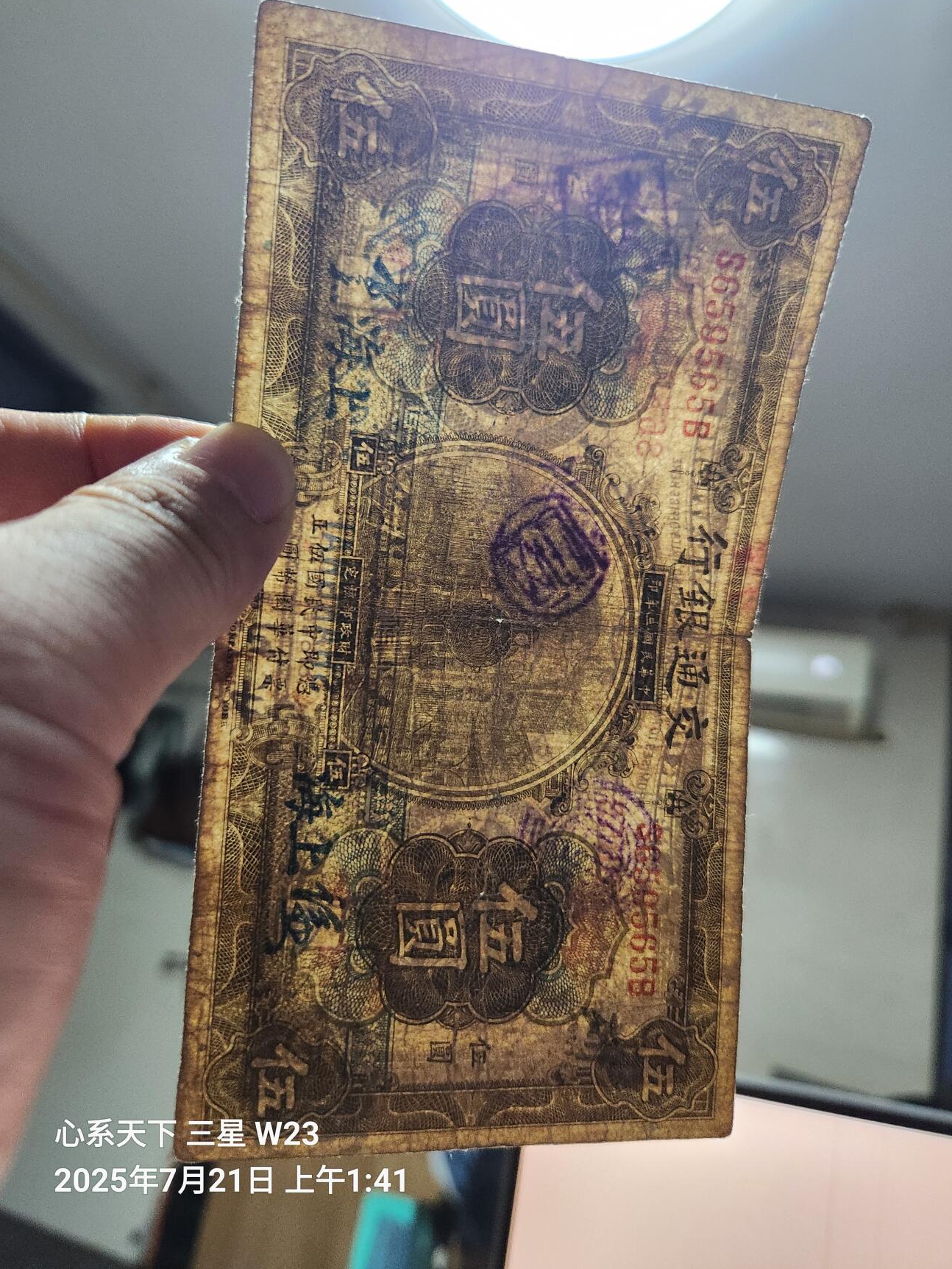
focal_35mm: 24
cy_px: 608
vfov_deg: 71.6
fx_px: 880
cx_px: 480
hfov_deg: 56.8
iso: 640
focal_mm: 5.4
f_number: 1.8
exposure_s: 1/50
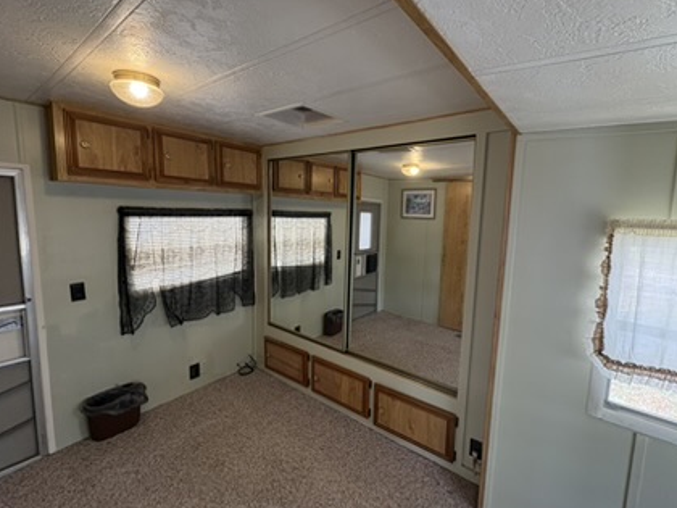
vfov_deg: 78.1
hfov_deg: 94.5
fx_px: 313
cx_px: 350
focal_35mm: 16
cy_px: 247
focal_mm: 2.22
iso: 250
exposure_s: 1/60
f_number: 2.2
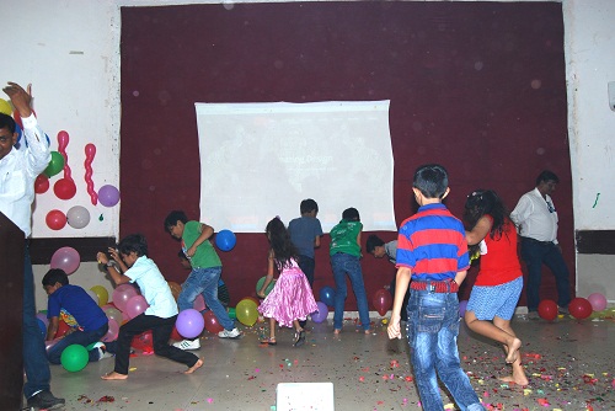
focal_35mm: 30
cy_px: 206
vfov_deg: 43.7
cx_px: 308
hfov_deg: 61.9
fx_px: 513
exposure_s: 1/100
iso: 400
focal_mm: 20
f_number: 6.3
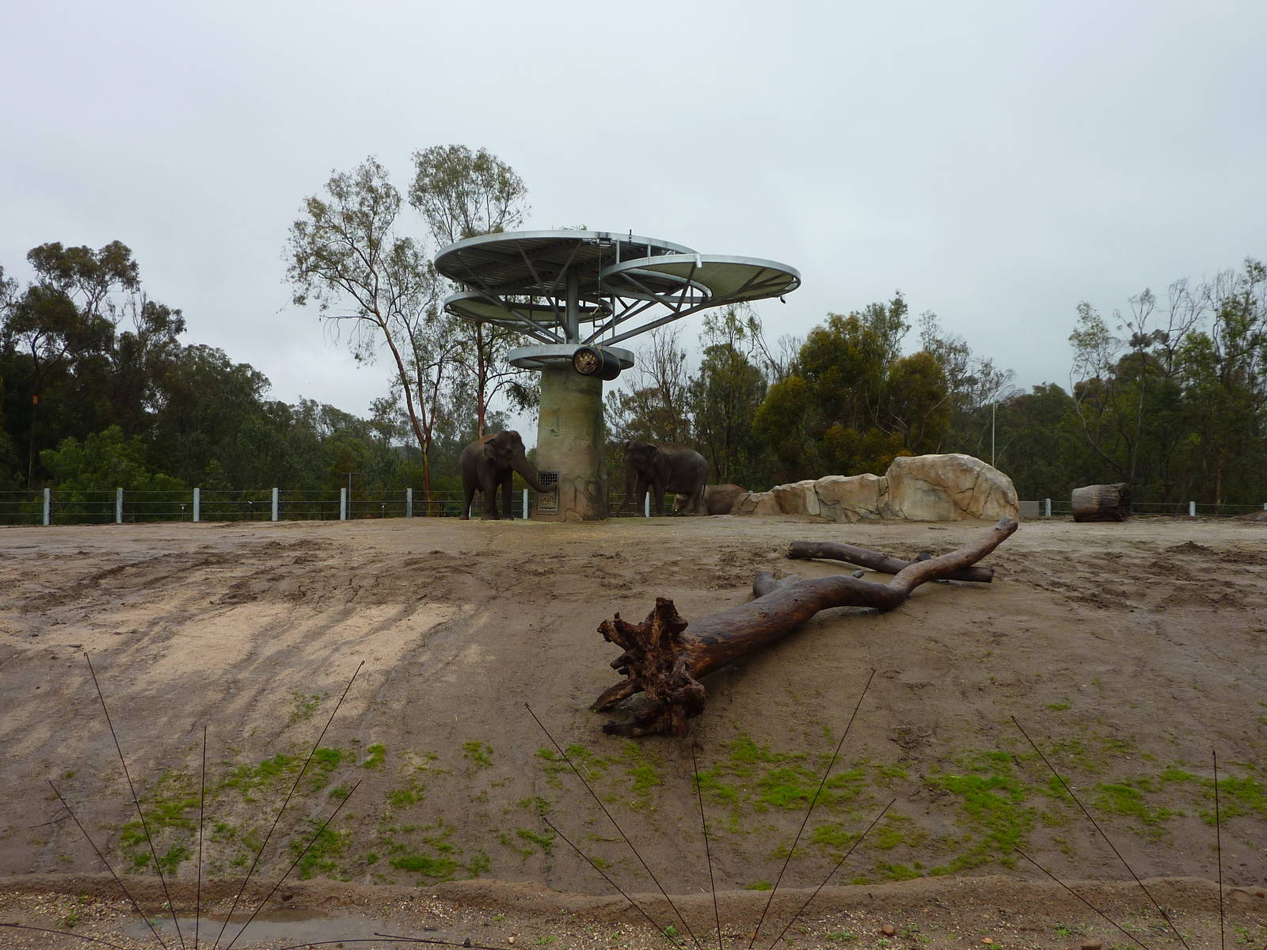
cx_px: 634
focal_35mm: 29
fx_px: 1061
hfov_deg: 61.7
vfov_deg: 48.2
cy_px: 475
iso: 80
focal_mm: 4.7
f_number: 4
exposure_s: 1/250
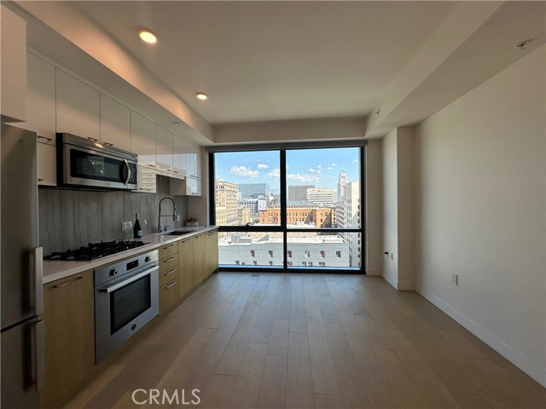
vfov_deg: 85.7
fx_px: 221
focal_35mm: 14
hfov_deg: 102.1
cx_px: 273
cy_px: 204
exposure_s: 1/619
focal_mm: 2.22
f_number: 2.2
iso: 40
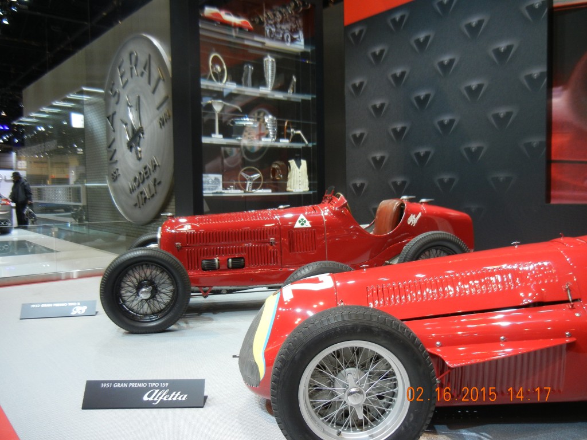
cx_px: 294
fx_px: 509
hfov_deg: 60.0
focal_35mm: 30
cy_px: 220
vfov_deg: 46.8
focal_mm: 5.4
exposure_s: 1/60
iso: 233
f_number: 3.5
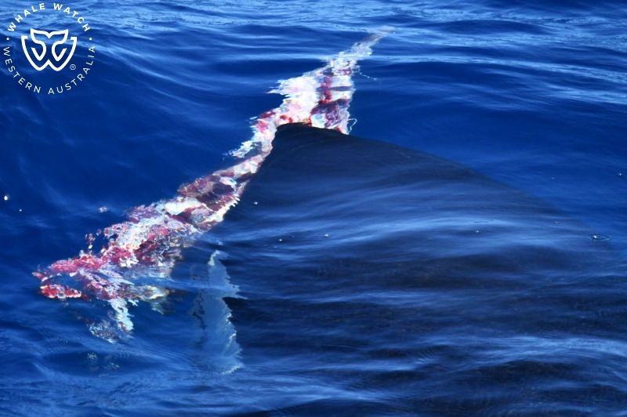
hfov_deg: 3.4
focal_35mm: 600
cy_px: 208
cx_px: 314
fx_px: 10441
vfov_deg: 2.3
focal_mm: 600
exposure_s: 1/8000
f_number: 6.3
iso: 2200
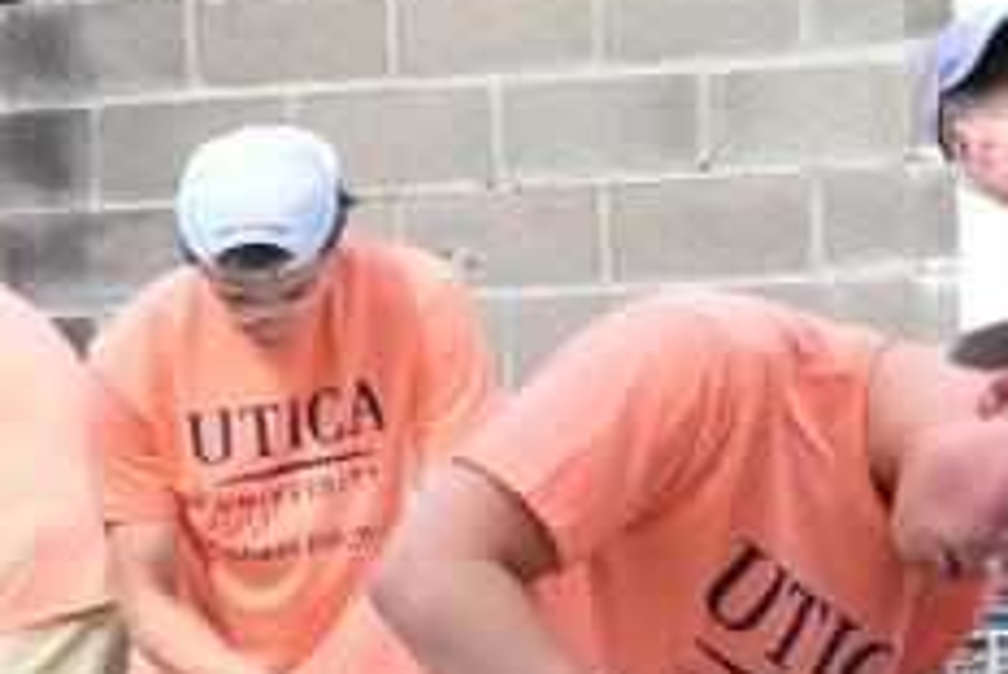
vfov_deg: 6.6
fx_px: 5799
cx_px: 452
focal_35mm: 207
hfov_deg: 9.9
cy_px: 422
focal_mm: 50
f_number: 8
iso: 100
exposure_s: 1/80
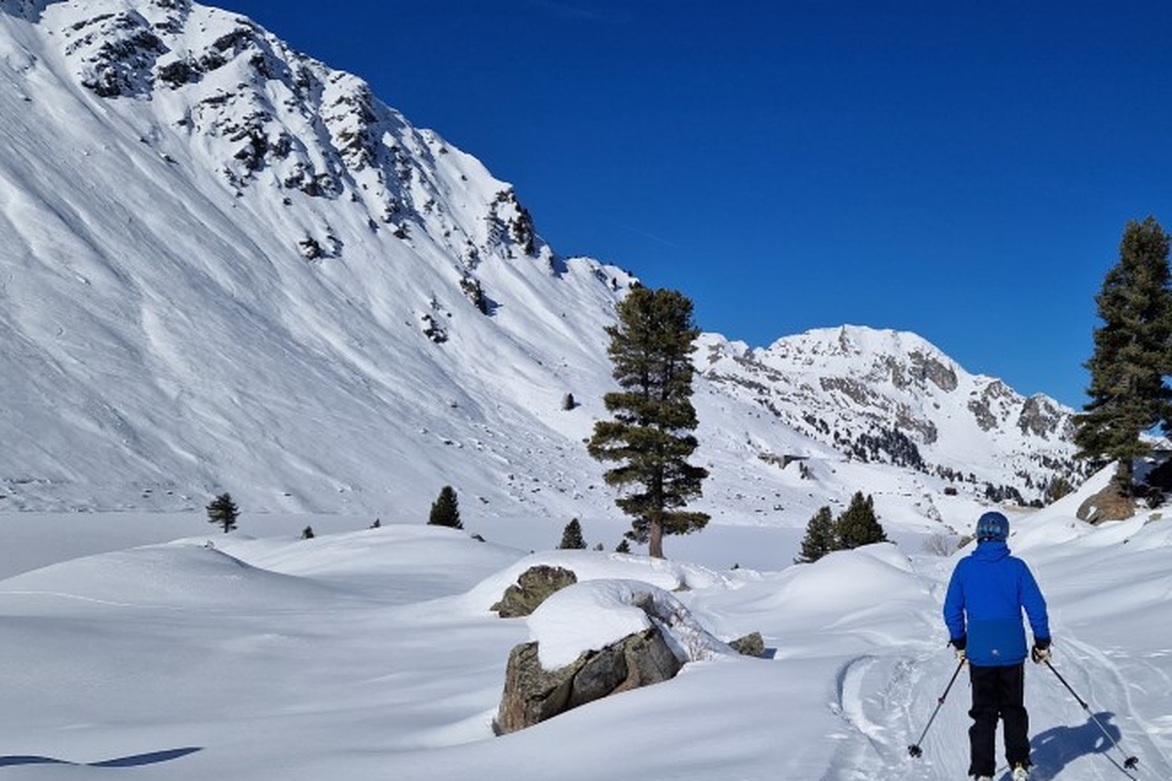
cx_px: 834
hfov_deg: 50.4
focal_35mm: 37
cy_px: 492
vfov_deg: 35.7
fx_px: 1204
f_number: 1.8
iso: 50
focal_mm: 5.4
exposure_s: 1/6336
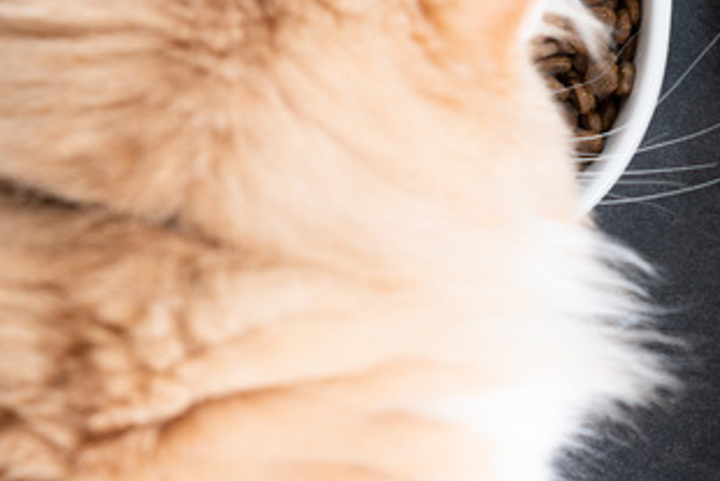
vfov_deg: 7.8
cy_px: 14
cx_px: 657
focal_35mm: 176
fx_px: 3521
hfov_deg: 11.6
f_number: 5.6
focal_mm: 70
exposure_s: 1/160
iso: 125
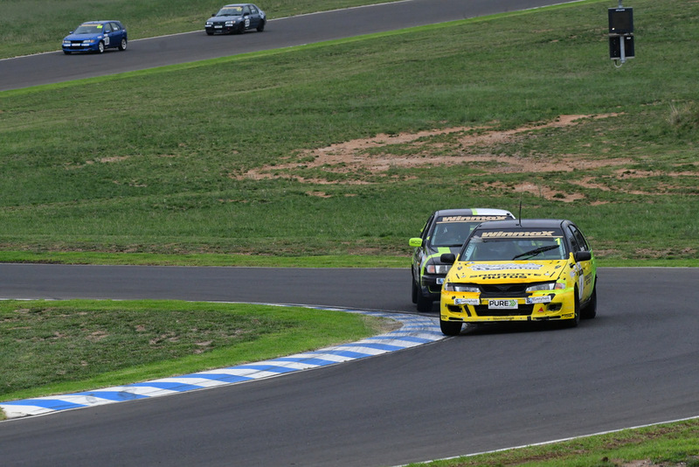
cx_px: 350
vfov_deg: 4.6
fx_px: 5827
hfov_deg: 6.9
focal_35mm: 300
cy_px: 234
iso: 2000
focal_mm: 200
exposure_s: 1/640
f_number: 10
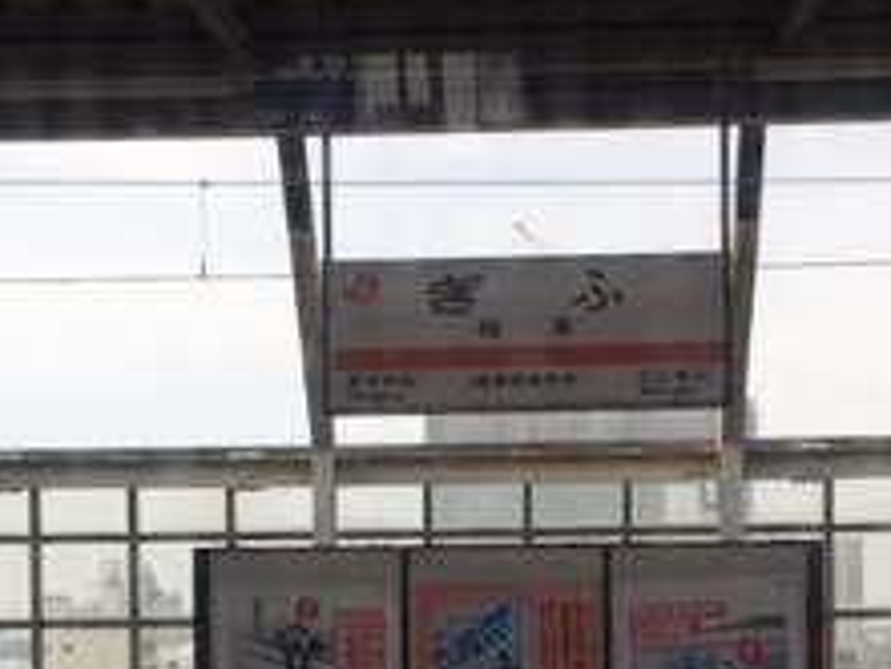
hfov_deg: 23.3
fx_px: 2163
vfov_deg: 17.1
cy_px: 693
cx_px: 448
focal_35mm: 84
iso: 25
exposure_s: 1/836
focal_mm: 4.15
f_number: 2.2
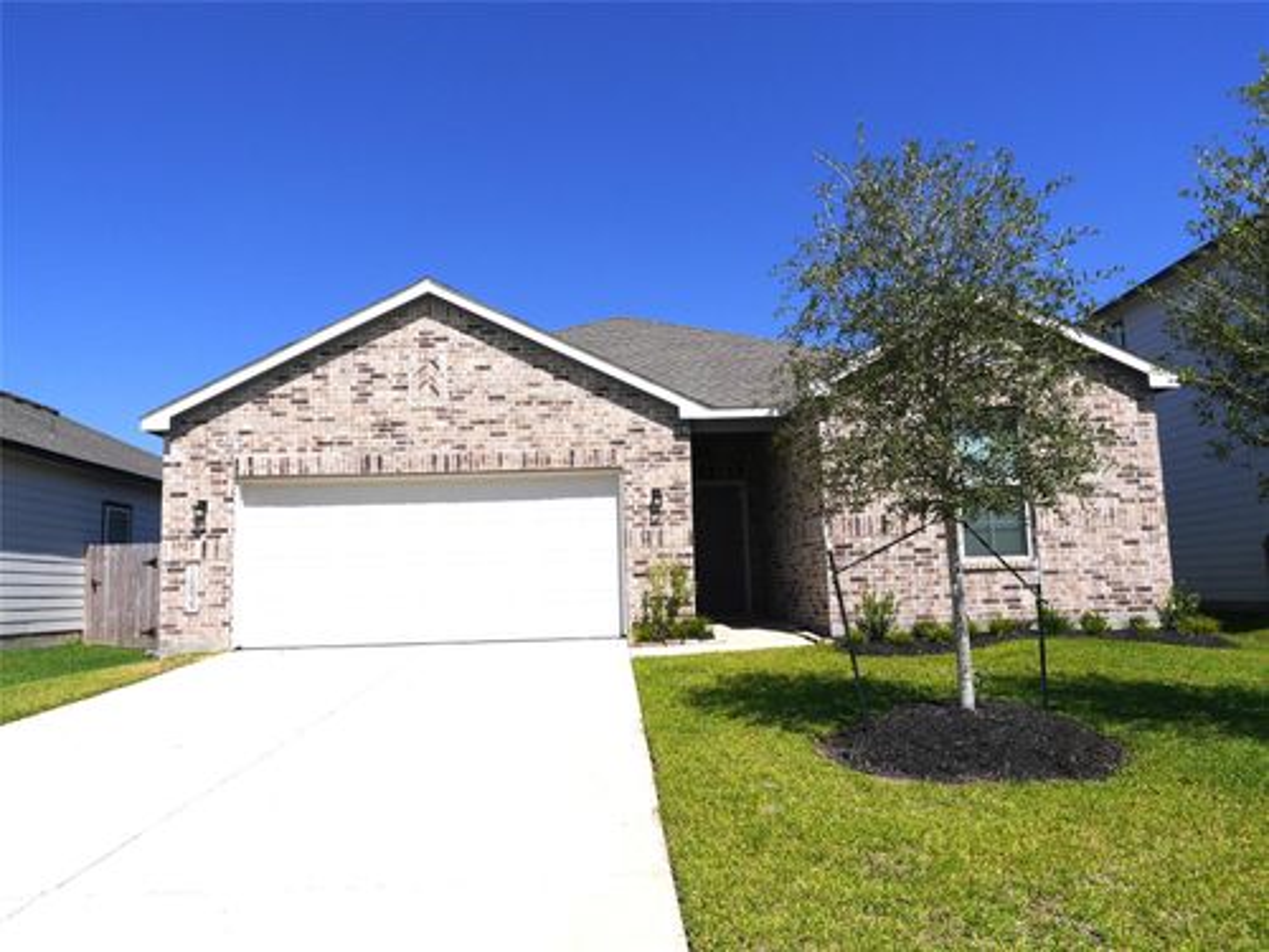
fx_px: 880
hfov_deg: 71.6
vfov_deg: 56.8
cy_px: 476
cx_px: 634
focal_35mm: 24
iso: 200
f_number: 9
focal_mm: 12
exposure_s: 1/800
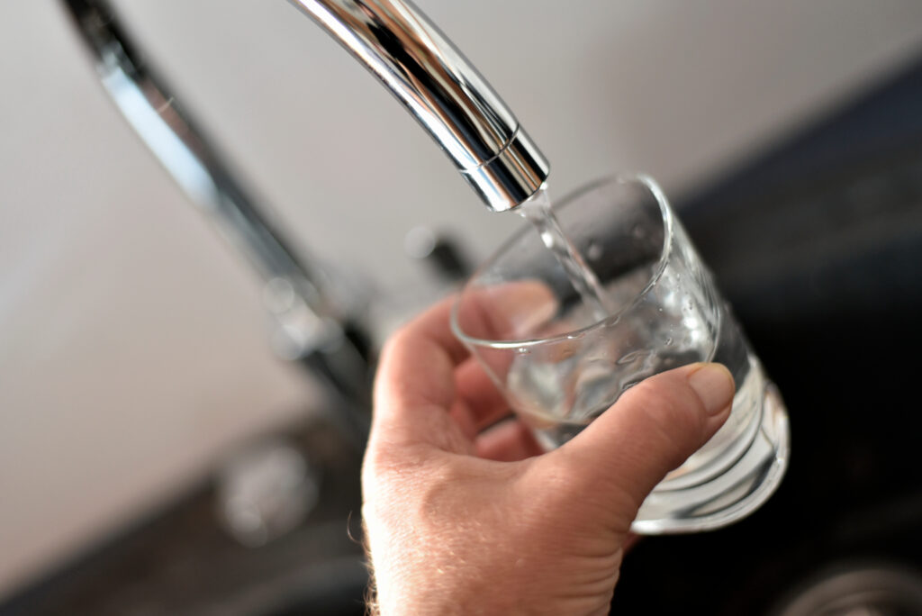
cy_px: 308
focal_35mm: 50
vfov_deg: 27.0
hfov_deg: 39.6
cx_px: 461
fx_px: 1281
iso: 1000
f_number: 1.8
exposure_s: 1/40
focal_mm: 50
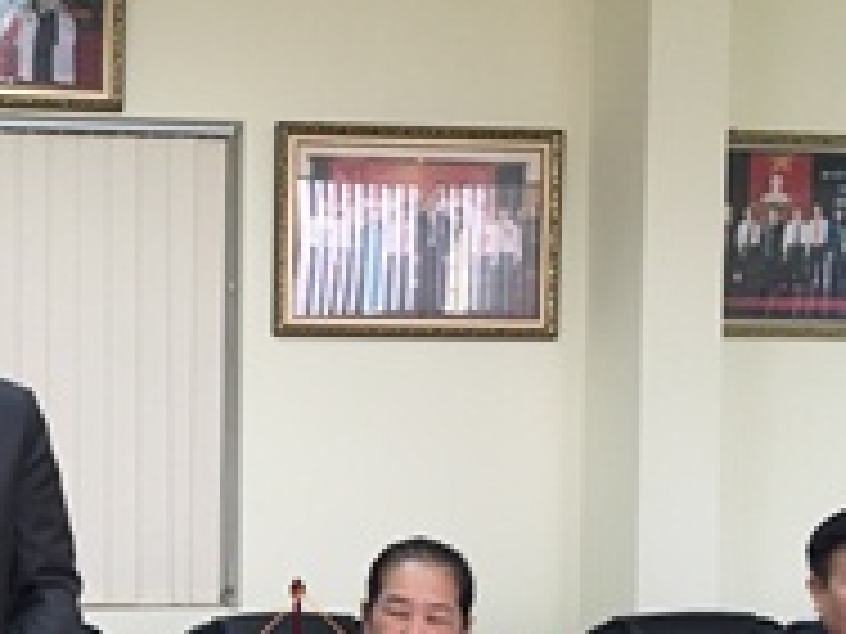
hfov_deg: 27.8
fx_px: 1613
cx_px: 20
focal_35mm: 66
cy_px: 481
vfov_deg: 22.0
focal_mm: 4.15
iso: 40
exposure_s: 1/33
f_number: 2.2
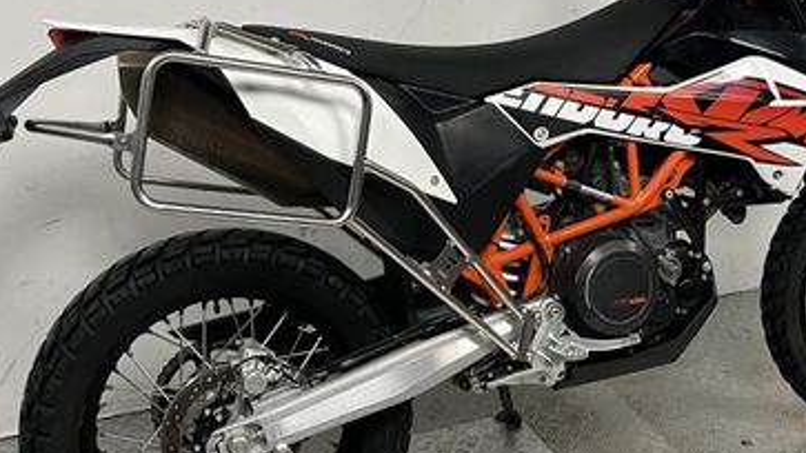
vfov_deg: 23.9
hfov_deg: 41.3
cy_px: 182
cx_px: 455
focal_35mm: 50
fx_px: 1068
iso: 100
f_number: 1.6
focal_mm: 5.1
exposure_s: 1/50
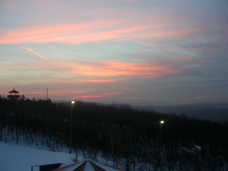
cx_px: 114
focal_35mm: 38
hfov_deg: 49.0
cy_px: 86
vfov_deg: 37.7
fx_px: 250
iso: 56
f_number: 2.8
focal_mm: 5.8
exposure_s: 1/30
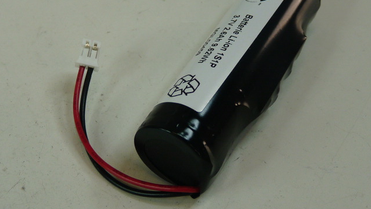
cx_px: 185
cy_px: 77
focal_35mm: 70
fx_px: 689
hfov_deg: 30.1
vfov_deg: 17.2
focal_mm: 6.5
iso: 100
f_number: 3
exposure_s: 1/80
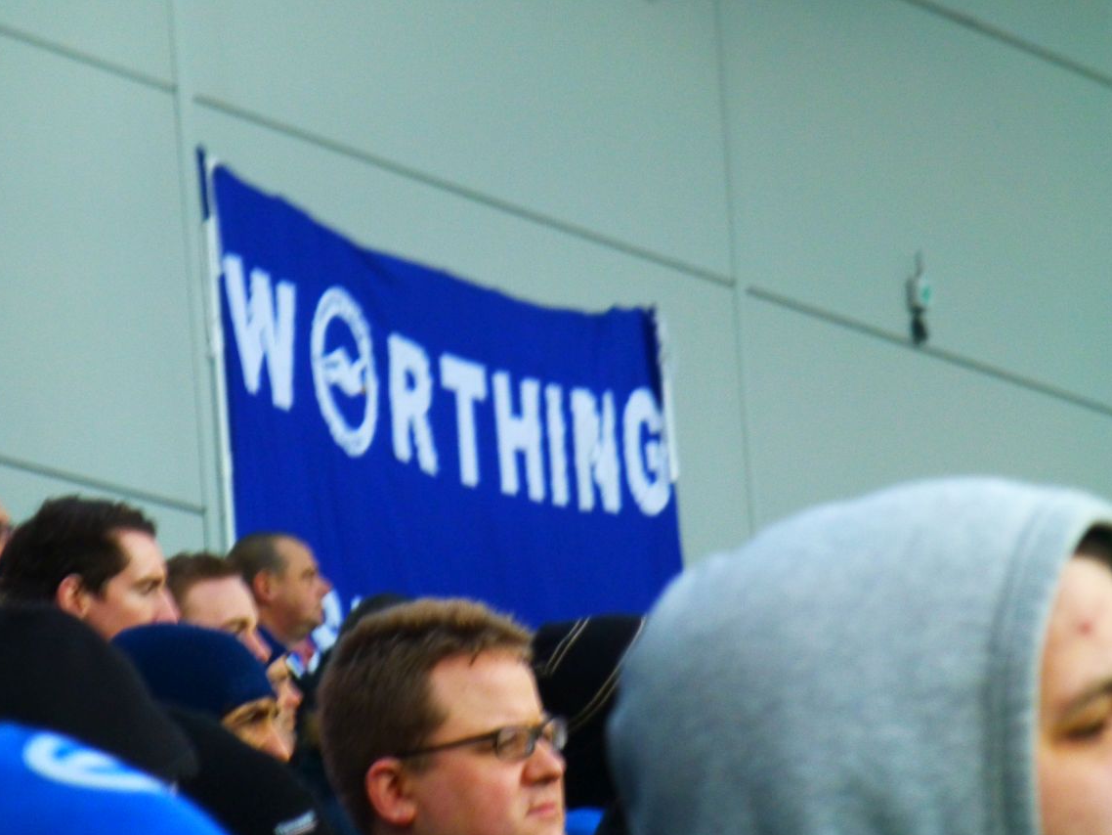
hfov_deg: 5.4
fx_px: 11856
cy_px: 408
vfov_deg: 4.0
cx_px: 530
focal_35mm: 369
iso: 400
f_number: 5.9
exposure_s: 1/60
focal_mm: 62.5
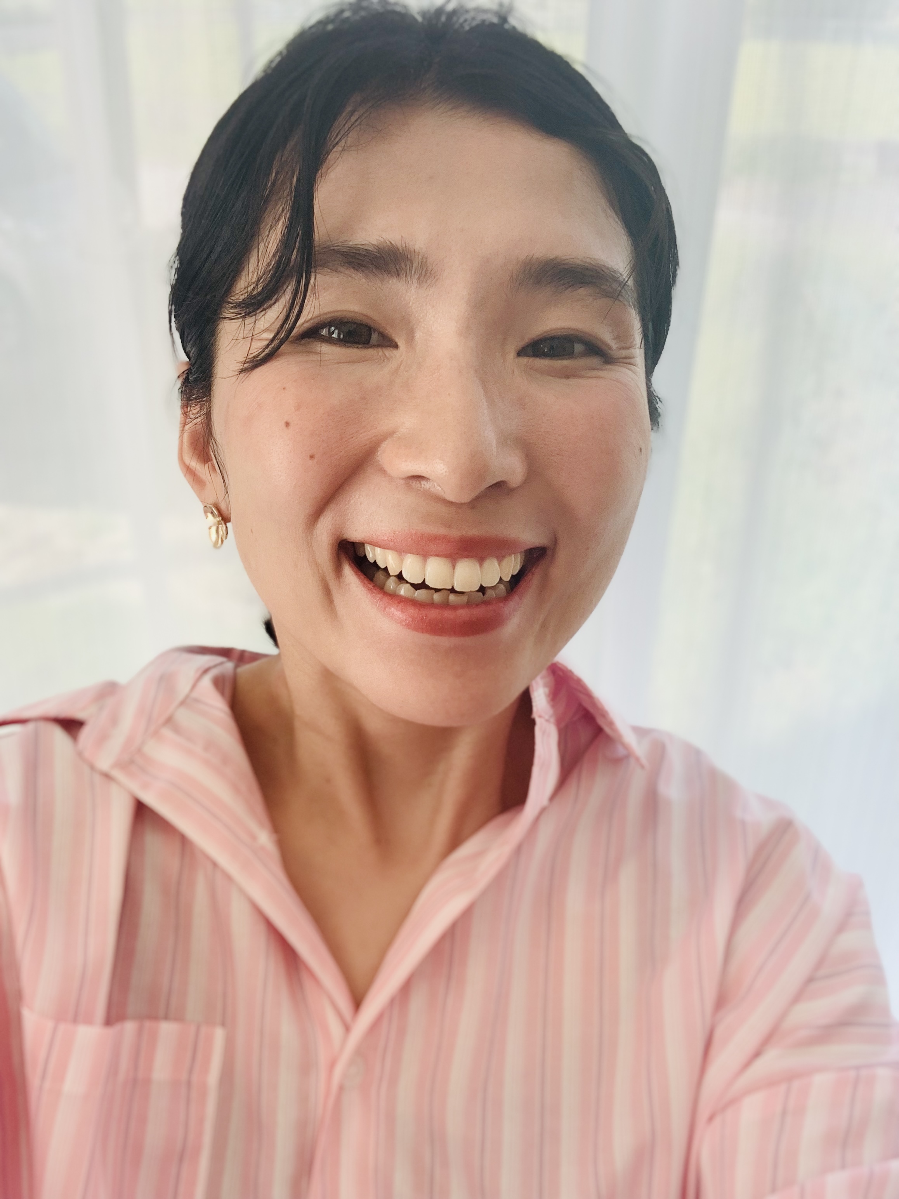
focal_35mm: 32
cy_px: 600
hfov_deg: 44.2
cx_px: 450
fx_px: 1108
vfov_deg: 56.8
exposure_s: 1/121
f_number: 2.2
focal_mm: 2.87
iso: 32
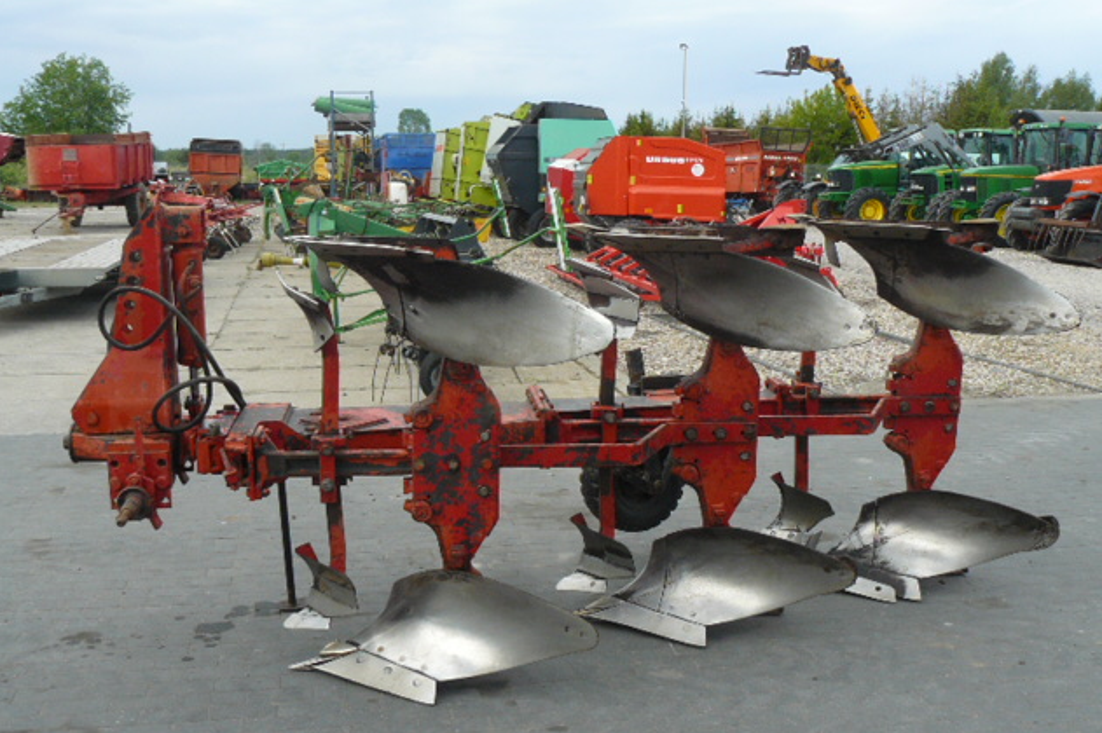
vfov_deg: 35.0
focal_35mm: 38
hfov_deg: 50.7
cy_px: 414
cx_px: 545
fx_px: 1163
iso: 100
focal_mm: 6
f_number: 5
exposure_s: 1/250
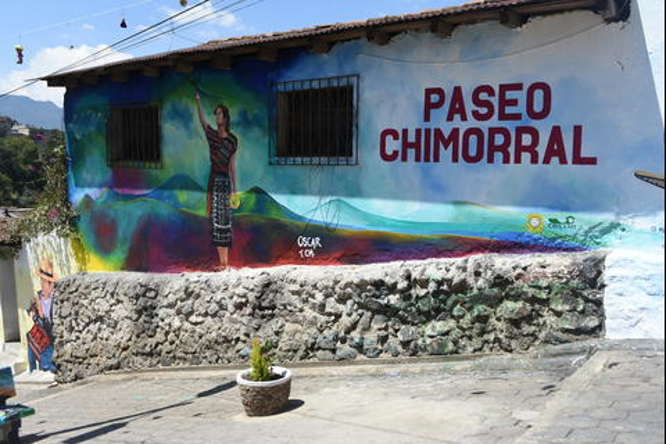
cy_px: 222
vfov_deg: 40.0
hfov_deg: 57.2
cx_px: 333
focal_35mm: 33
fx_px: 610
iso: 250
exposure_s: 1/750
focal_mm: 22
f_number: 8
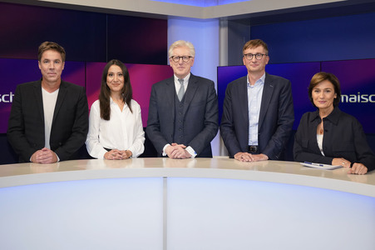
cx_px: 188
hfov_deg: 58.8
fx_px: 333
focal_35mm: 32
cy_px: 125
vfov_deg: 41.1
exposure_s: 1/160
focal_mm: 32
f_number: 5.6
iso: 2000
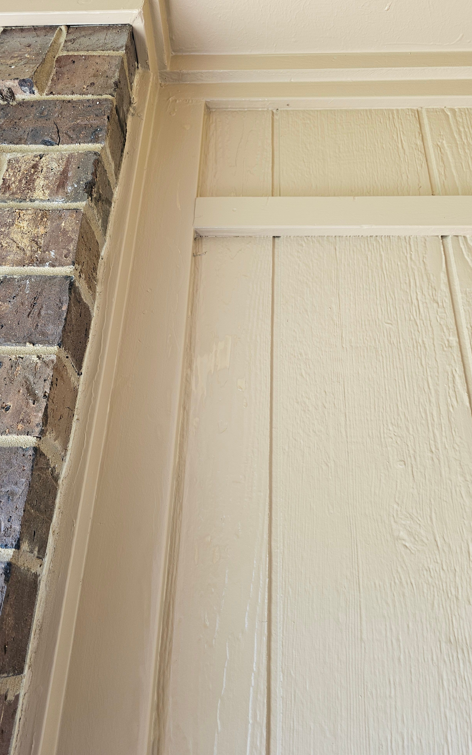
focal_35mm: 25
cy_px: 378
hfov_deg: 49.3
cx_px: 223
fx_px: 515
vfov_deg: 72.5
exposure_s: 1/180
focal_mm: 6.3
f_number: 1.7
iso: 80
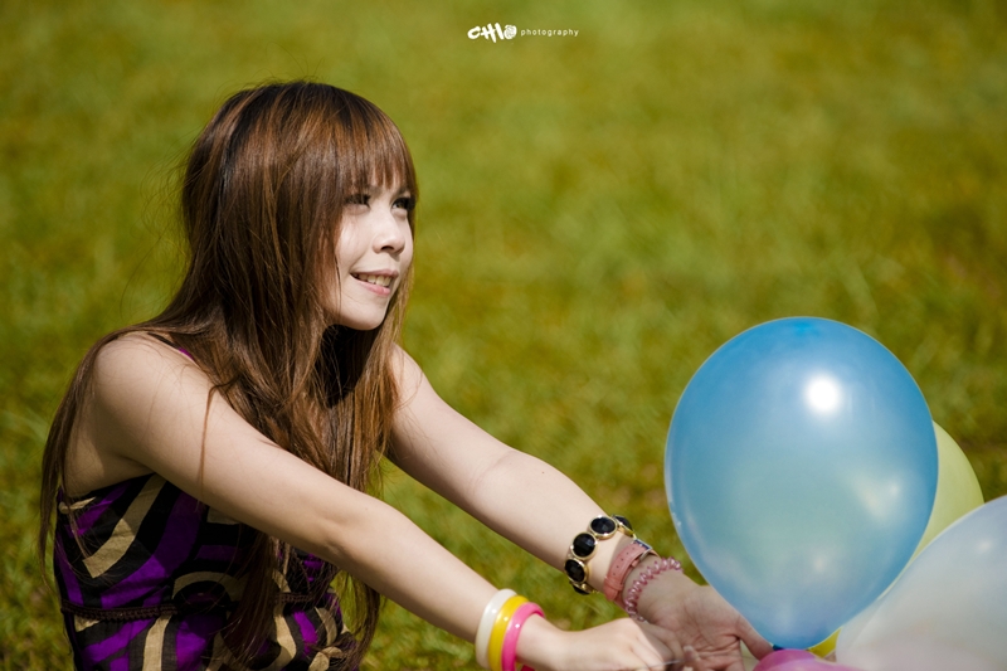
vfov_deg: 7.6
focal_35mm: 180
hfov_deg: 11.4
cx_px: 504
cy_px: 336
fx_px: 5034
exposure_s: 1/6000
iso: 100
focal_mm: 180
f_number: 2.8
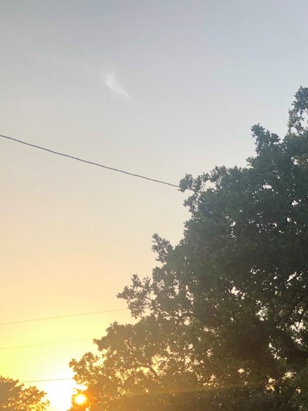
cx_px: 269
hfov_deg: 23.1
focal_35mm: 62
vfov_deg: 28.9
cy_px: 428
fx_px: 736
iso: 20
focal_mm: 4
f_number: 1.8
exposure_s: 1/291
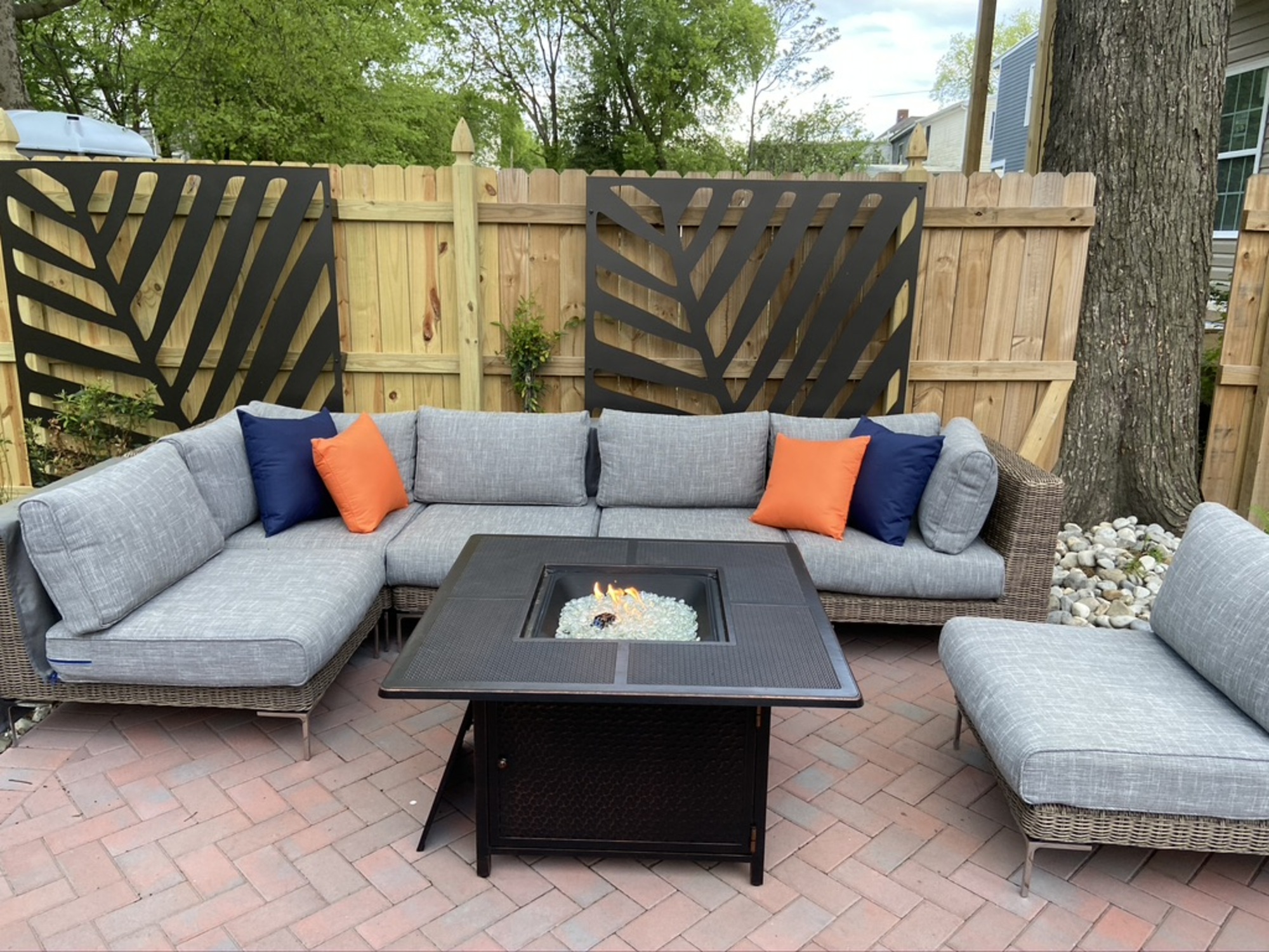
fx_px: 953
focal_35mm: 26
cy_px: 476
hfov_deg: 67.3
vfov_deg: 53.1
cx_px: 634
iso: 125
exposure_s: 1/113
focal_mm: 4.25
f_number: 1.8
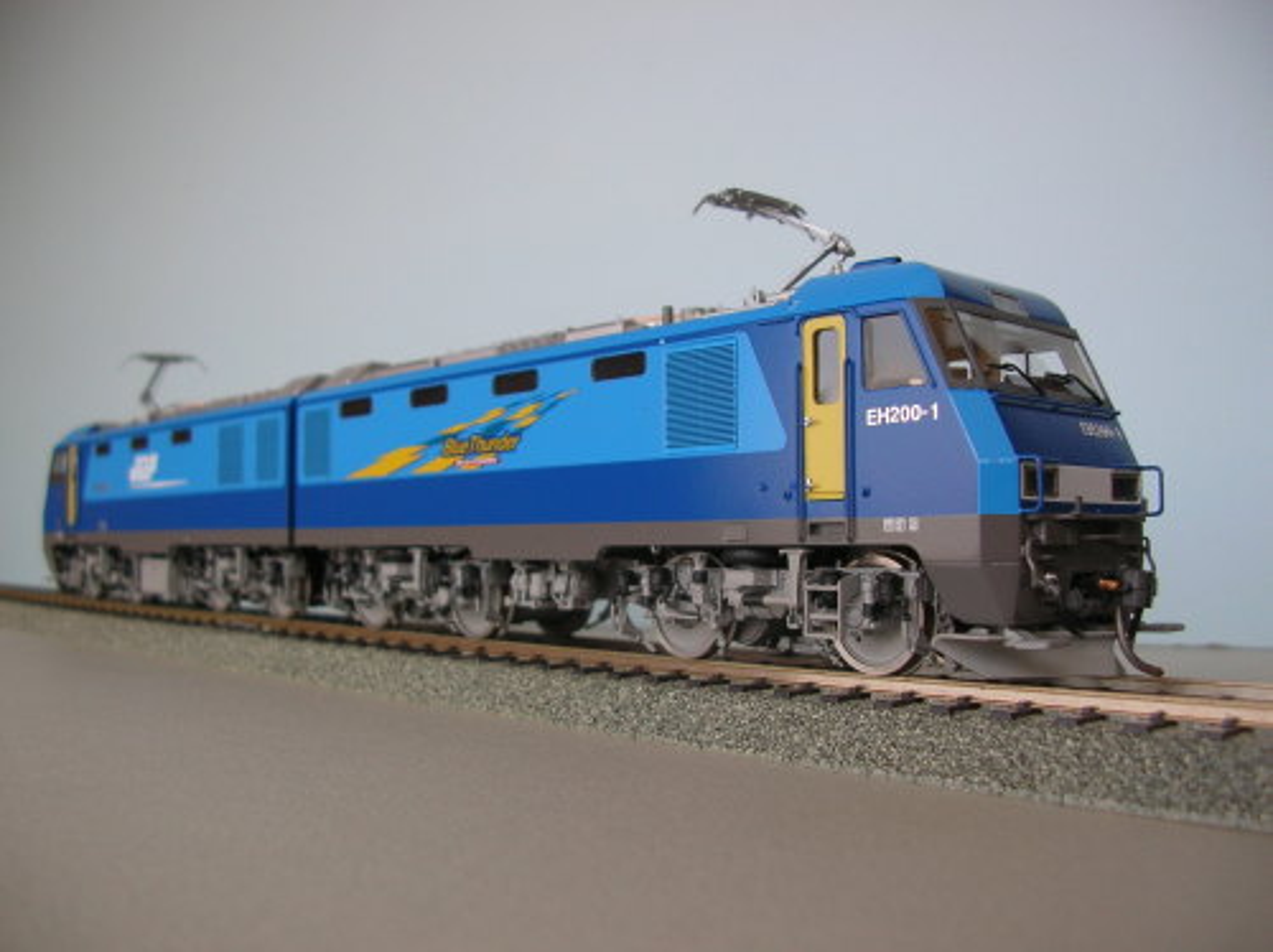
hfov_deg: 52.7
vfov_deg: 40.6
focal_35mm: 35
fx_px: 1286
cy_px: 476
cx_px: 636
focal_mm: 5.8
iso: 50
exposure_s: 1/224
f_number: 2.8
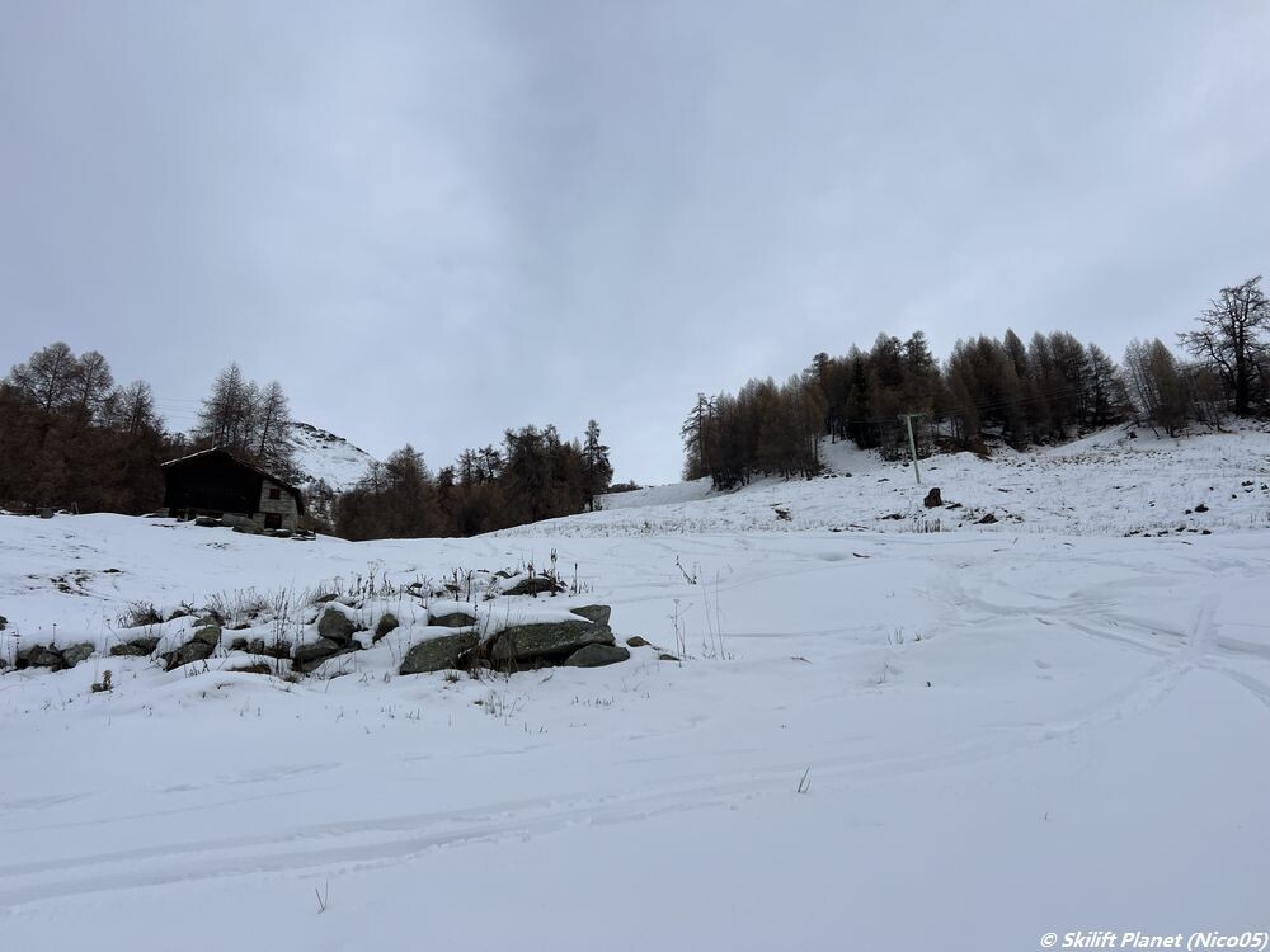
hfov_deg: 67.3
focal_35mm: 26
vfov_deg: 53.1
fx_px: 954
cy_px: 476
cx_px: 635
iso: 50
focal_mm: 5.7
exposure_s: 1/8000
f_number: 1.5
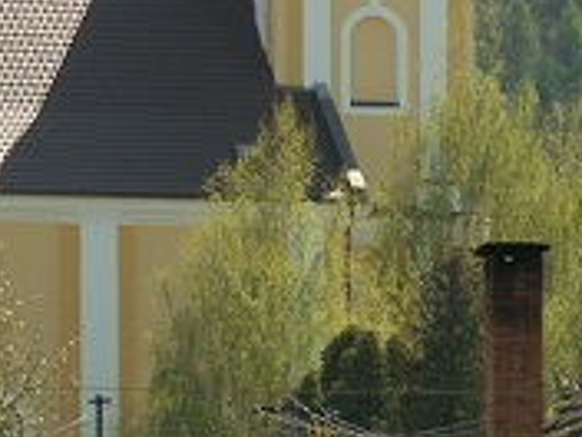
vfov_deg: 3.0
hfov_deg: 4.0
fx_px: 8306
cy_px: 83
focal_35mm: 494
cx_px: -155
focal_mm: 23.79
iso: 50
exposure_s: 1/100
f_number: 7.1
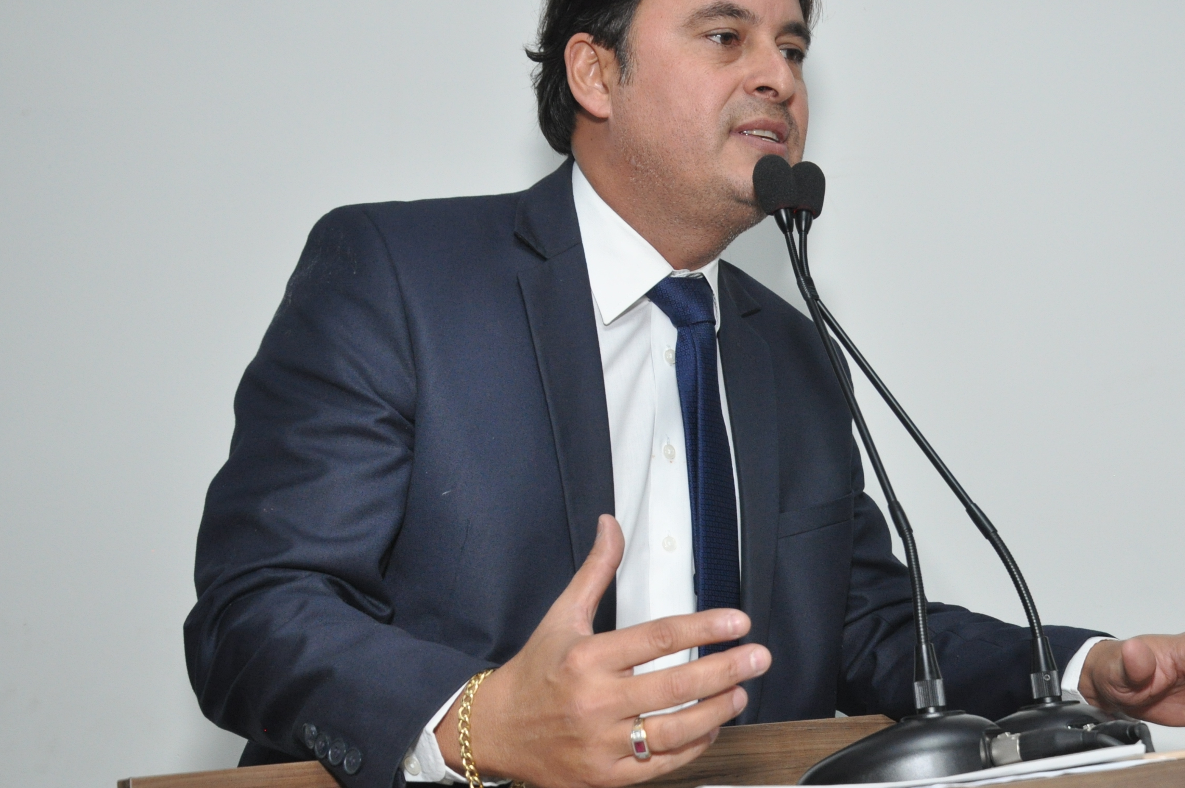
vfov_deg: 24.6
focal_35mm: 55
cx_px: 808
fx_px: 1808
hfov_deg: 35.8
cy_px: 403
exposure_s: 1/60
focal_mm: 26
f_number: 5.6
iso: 800
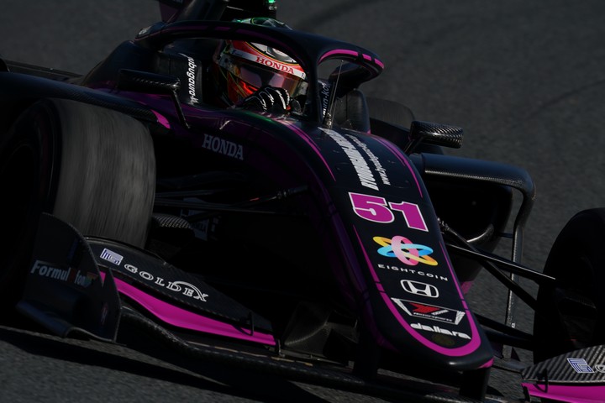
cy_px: 202
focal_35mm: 600
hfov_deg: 3.4
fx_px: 10083
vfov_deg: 2.3
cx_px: 302
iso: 200
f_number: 13
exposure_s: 1/800
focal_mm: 600
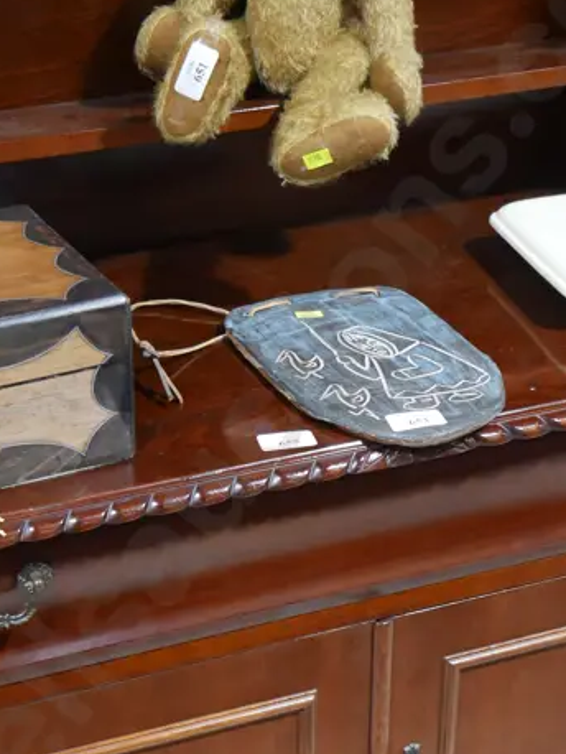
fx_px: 1655
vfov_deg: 25.6
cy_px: 482
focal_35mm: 76
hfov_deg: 19.4
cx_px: 220
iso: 800
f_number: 4
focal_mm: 17
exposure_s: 1/60
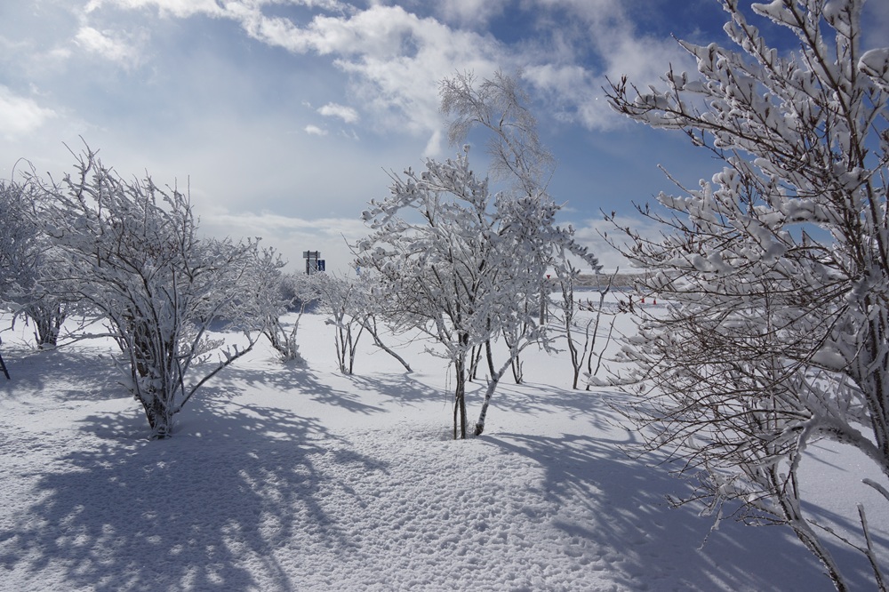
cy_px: 296
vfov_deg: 47.9
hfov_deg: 67.4
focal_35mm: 27
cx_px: 444
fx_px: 666
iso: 100
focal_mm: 18
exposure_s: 1/1250
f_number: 9
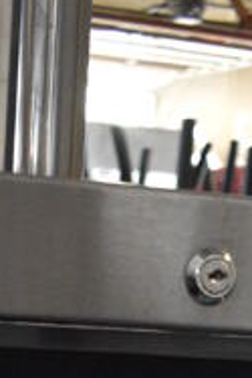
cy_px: 864
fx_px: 1383
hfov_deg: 10.4
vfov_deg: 12.6
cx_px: 175
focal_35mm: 132
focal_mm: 18
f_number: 3.5
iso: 2200
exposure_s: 1/125
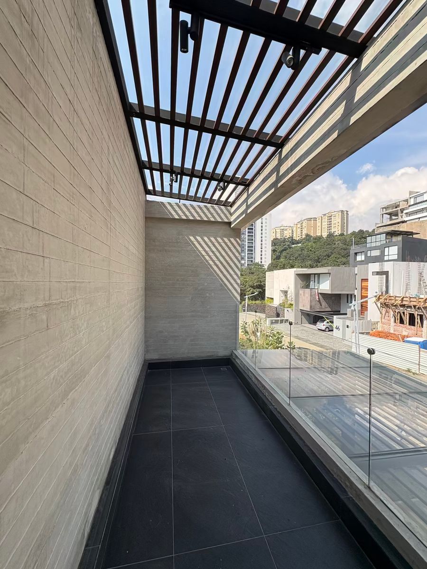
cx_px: 214
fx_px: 230
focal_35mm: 14
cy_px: 284
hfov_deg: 85.7
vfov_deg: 102.1
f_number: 2.2
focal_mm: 2.22
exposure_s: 1/1078
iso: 50
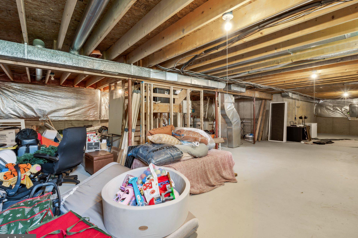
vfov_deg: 68.8
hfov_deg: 91.5
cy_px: 121
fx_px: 174
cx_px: 185
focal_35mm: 18
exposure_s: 5
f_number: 10
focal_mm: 16.5
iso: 100
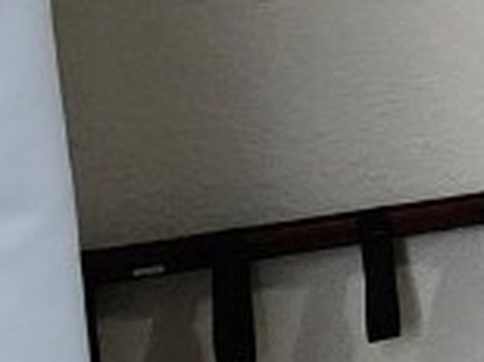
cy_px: -81
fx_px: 1202
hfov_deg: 11.5
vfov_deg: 16.4
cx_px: 1458
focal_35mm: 86
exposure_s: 1/60
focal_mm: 2.2
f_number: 2.2
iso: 400
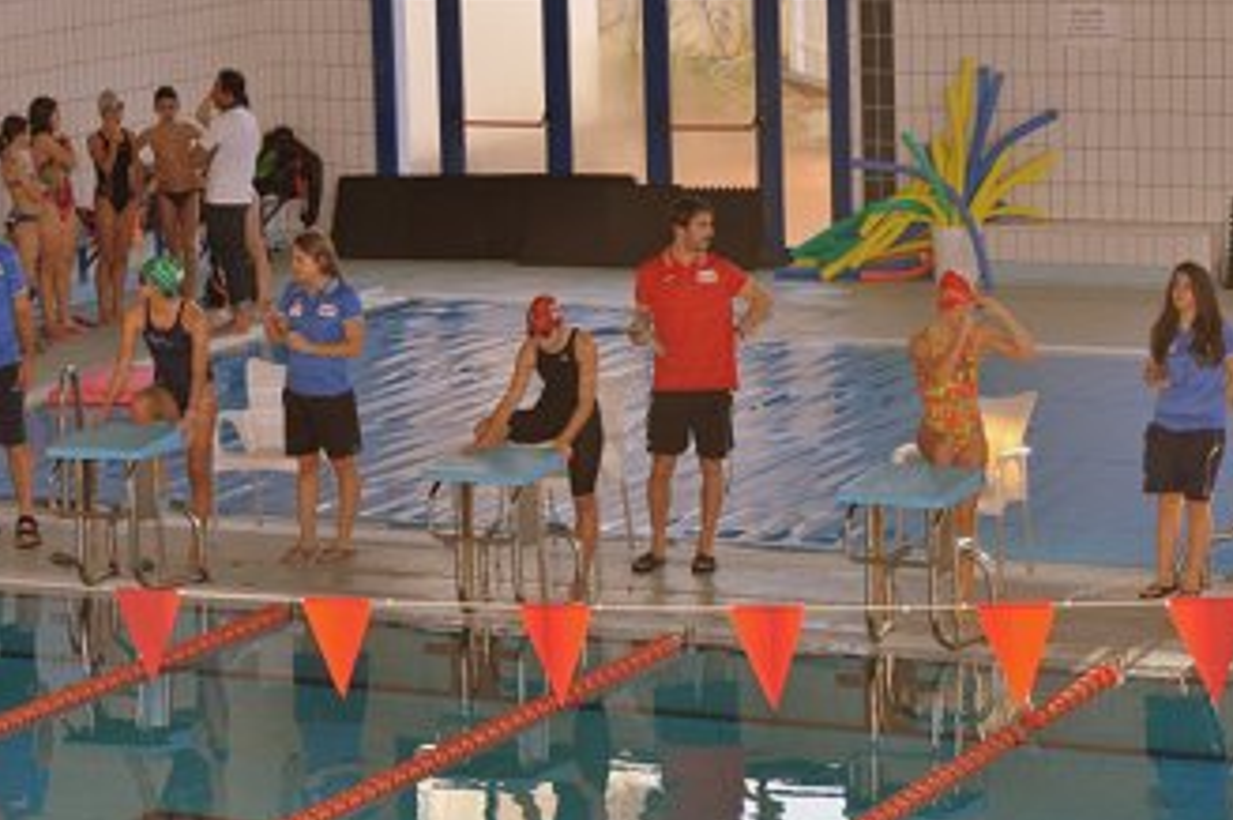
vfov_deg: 10.7
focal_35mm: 128
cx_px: 504
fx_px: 4380
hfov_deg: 16.0
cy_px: 376
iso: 400
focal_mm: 70
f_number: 4.8
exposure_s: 1/180
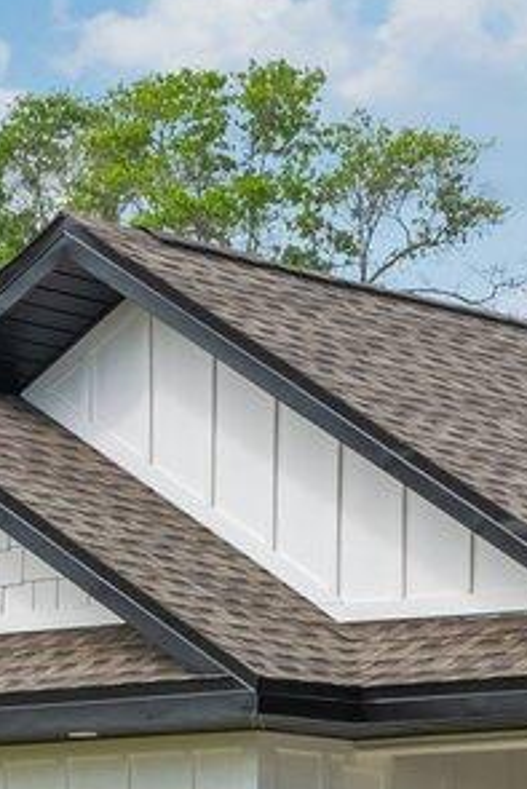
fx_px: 4562
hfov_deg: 6.1
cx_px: 1573
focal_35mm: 208
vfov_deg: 9.7
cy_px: 1035
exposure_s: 1/640
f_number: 9
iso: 100
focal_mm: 30
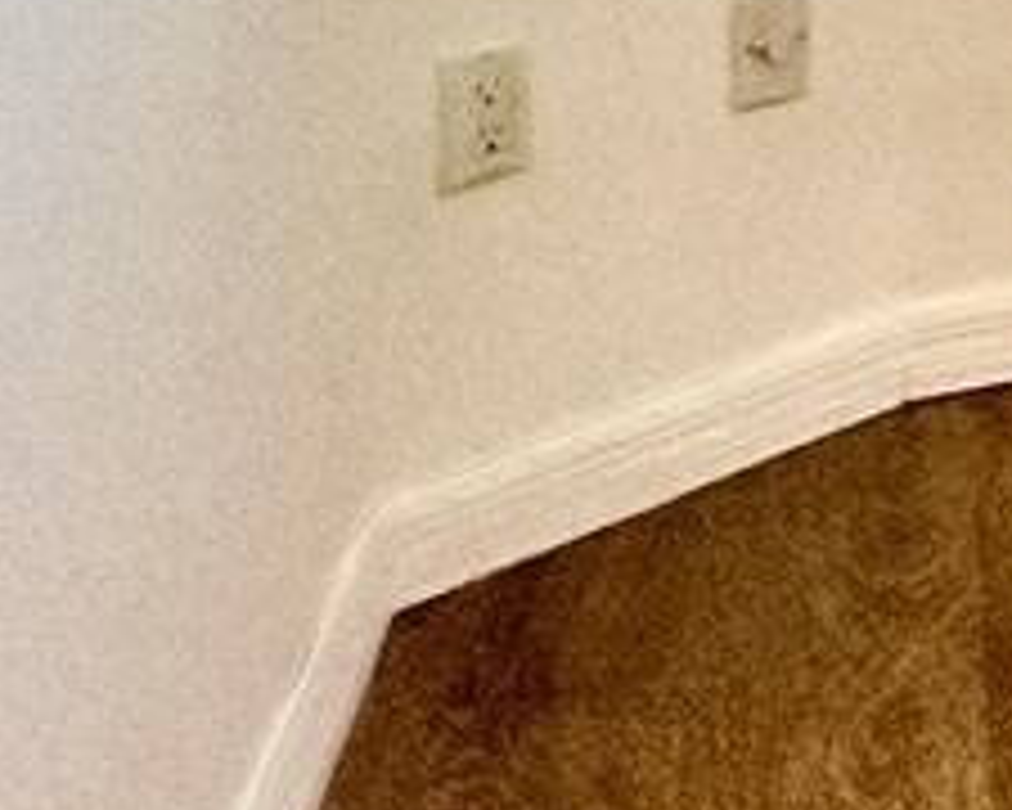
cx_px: 3378
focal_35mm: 97
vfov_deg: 14.0
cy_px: -680
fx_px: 2905
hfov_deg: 10.1
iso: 125
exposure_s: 1/120
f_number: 2.2
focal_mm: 2.22
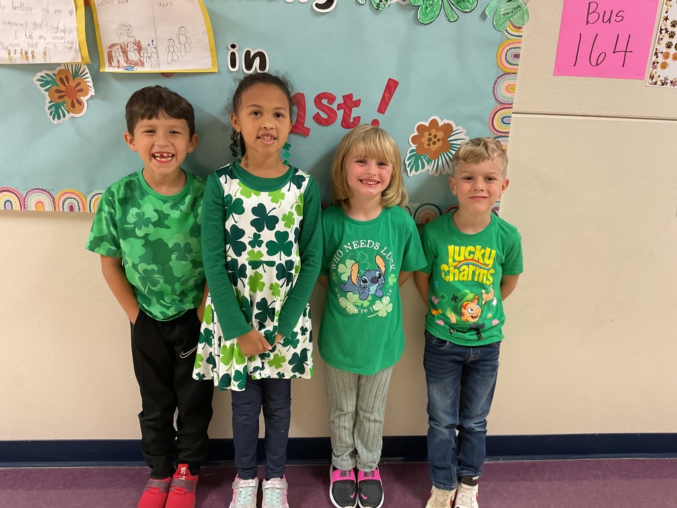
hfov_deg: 61.7
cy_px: 254
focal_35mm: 29
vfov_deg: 48.2
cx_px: 338
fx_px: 567
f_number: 1.8
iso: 200
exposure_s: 1/40
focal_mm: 3
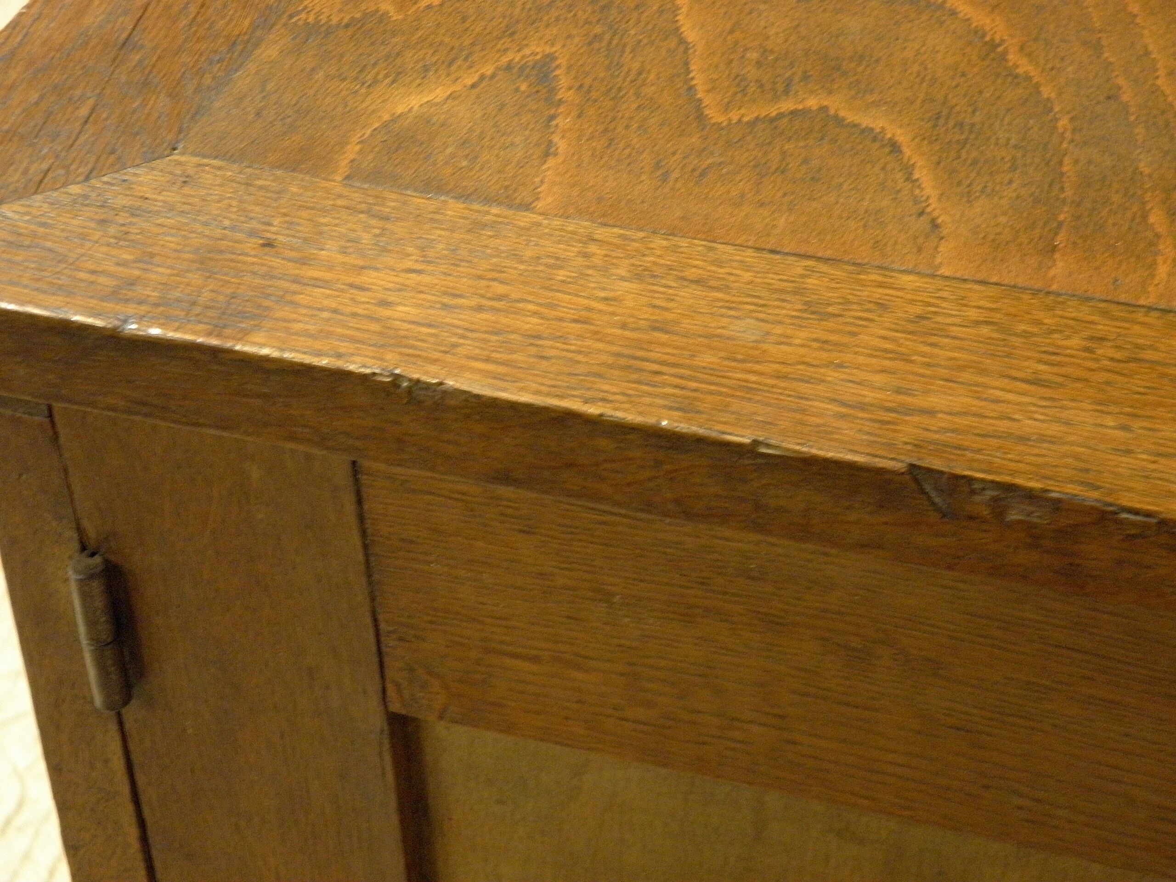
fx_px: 2718
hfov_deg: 24.4
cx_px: 588
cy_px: 441
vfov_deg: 18.4
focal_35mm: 80
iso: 400
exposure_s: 1/4
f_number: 4.4
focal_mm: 14.3
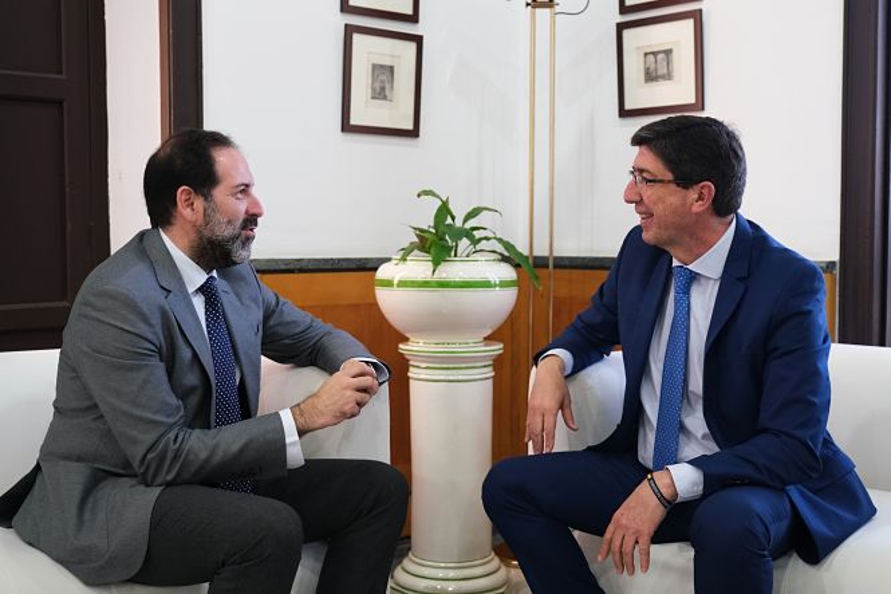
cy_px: 297
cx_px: 446
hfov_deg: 46.4
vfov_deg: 31.9
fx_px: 1039
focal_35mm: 42
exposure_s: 1/125
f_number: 2.8
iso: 2000
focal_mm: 28.3
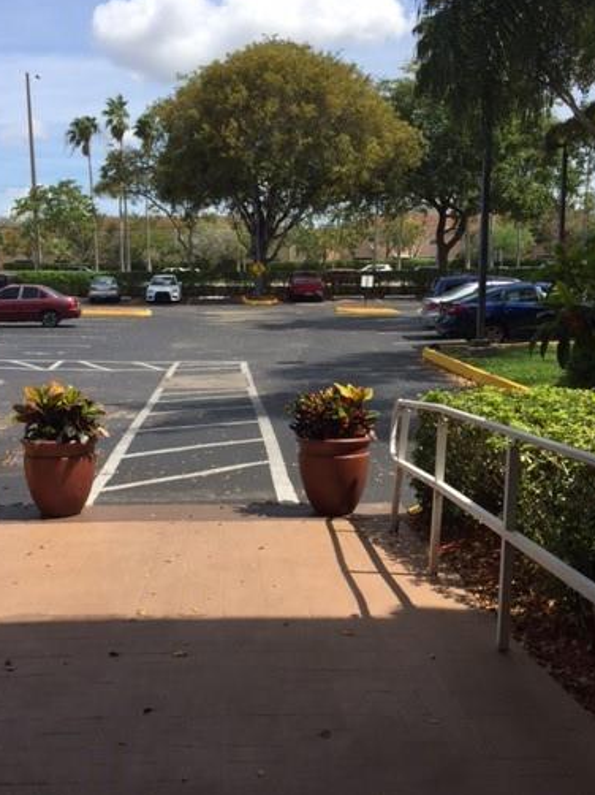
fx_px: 849
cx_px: 233
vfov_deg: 50.1
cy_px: 412
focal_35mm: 37
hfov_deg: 38.4
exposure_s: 1/1883
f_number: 2.2
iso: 32
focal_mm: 4.15
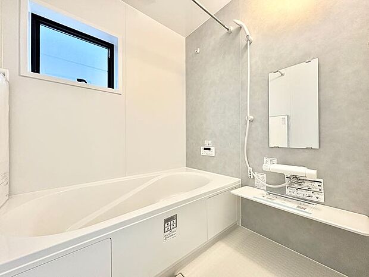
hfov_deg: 102.1
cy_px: 138
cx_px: 184
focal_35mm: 14
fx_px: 149
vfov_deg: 85.7
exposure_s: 1/50
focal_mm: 2.22
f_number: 2.2
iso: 160
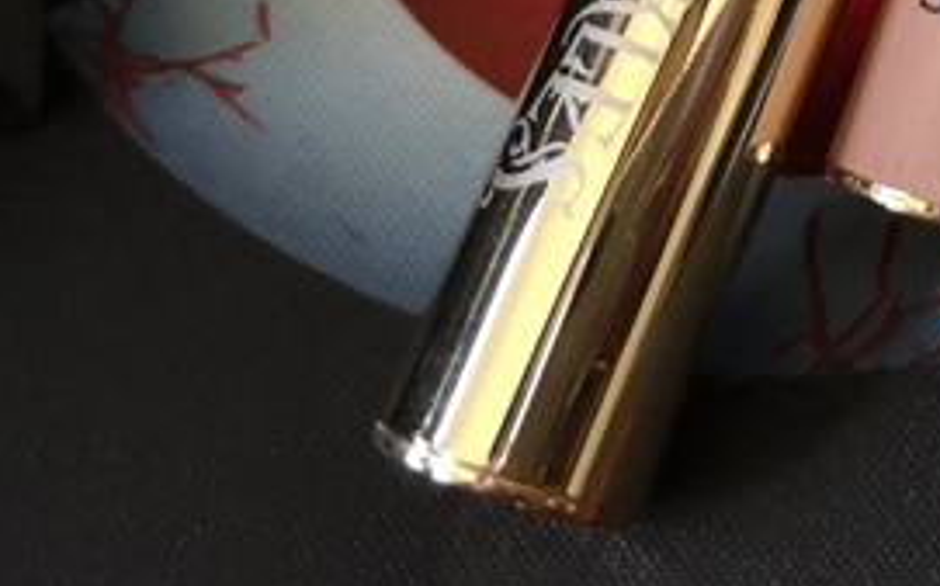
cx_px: 1332
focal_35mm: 95
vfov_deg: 12.9
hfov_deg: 19.6
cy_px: -342
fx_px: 2432
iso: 400
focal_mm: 3.95
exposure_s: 1/50
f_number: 1.8
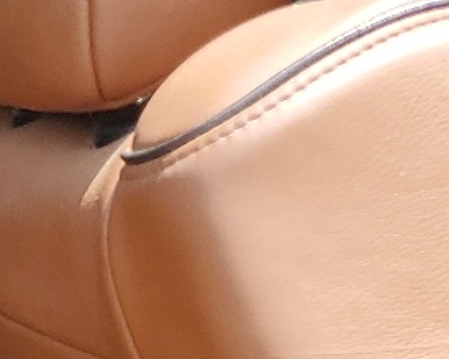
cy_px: 357
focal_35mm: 148
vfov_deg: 10.3
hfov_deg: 11.5
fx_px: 1966
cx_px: -506
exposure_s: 1/556
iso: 50
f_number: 1.5
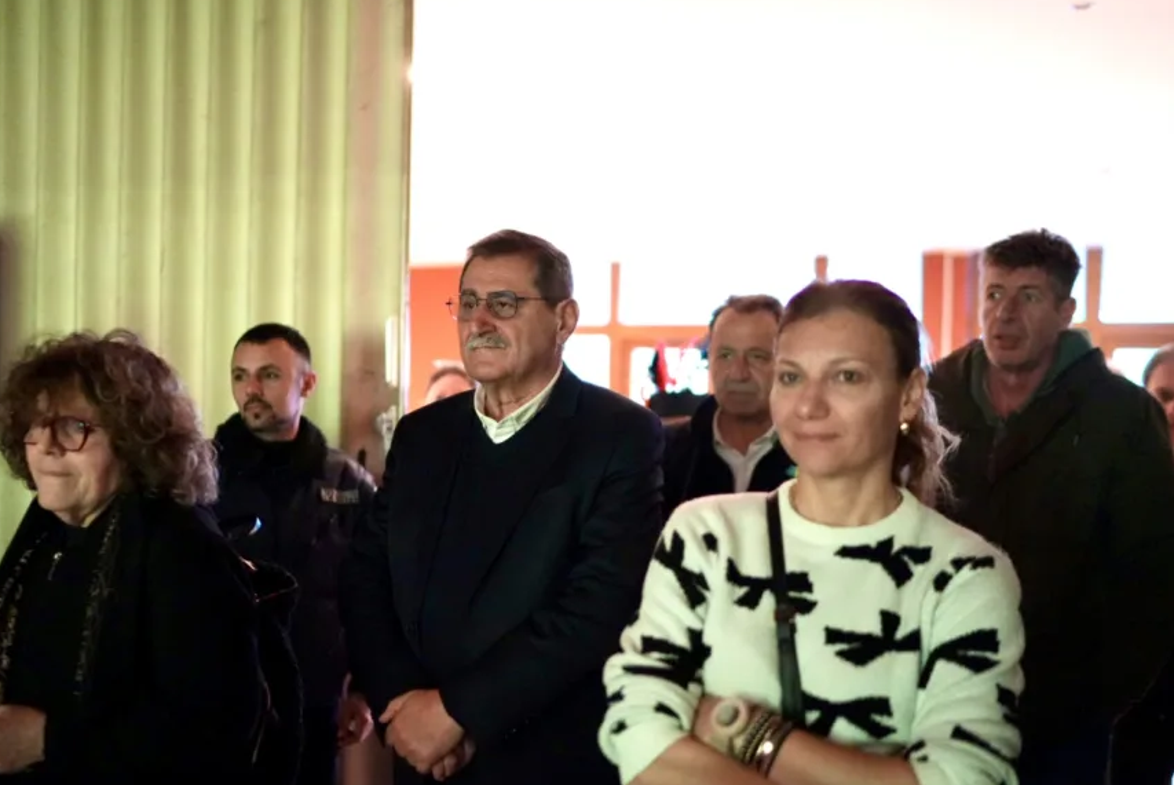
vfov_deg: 31.9
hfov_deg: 46.3
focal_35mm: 42
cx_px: 530
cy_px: 450
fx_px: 1371
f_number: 1.4
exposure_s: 1/250
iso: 12800
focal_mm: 35
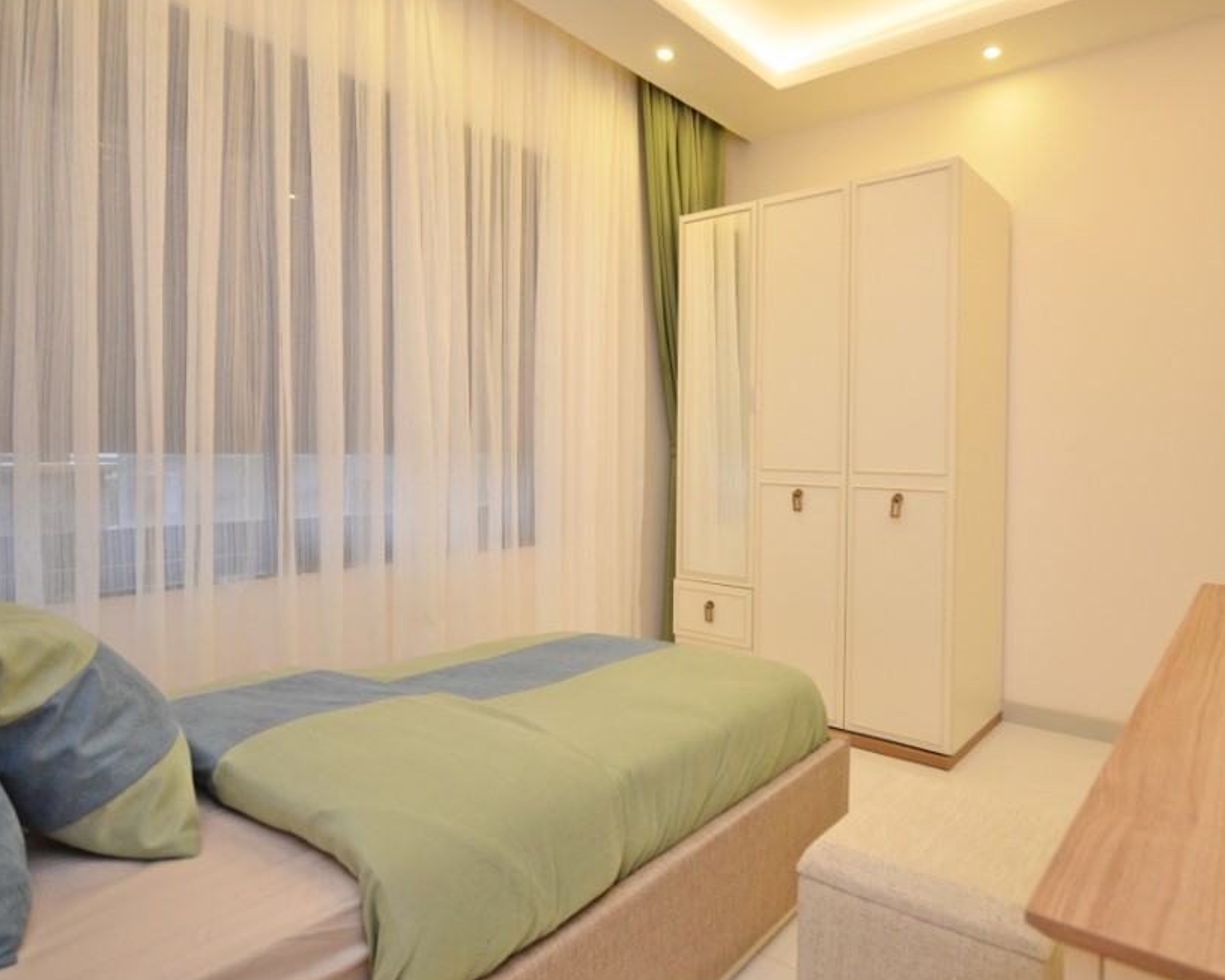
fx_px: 725
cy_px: 440
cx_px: 746
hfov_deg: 79.3
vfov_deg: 67.9
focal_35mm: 20
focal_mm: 10
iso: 500
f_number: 4
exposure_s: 1/60
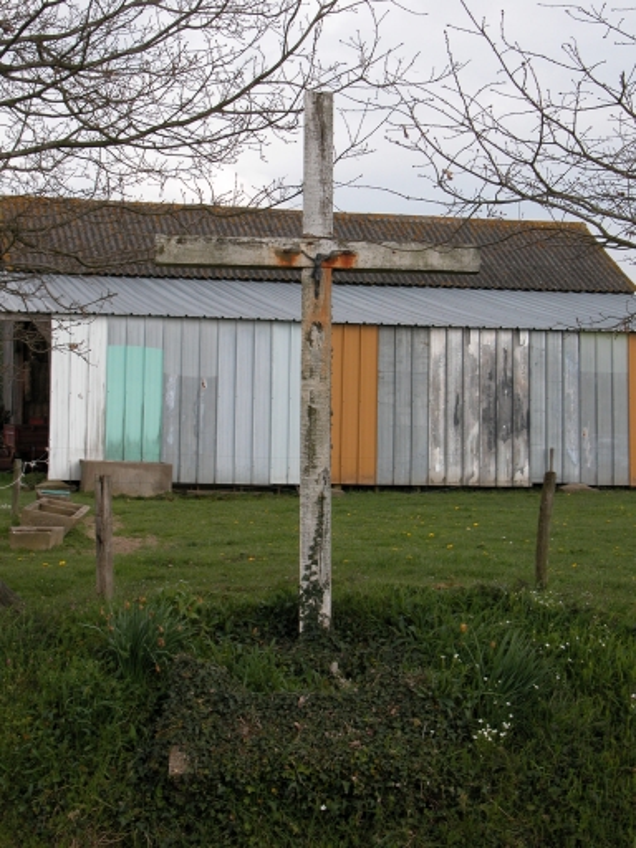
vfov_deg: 25.0
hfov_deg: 18.9
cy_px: 424
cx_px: 318
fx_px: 1911
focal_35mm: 78
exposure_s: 1/227
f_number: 6.1
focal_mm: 19.9
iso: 100
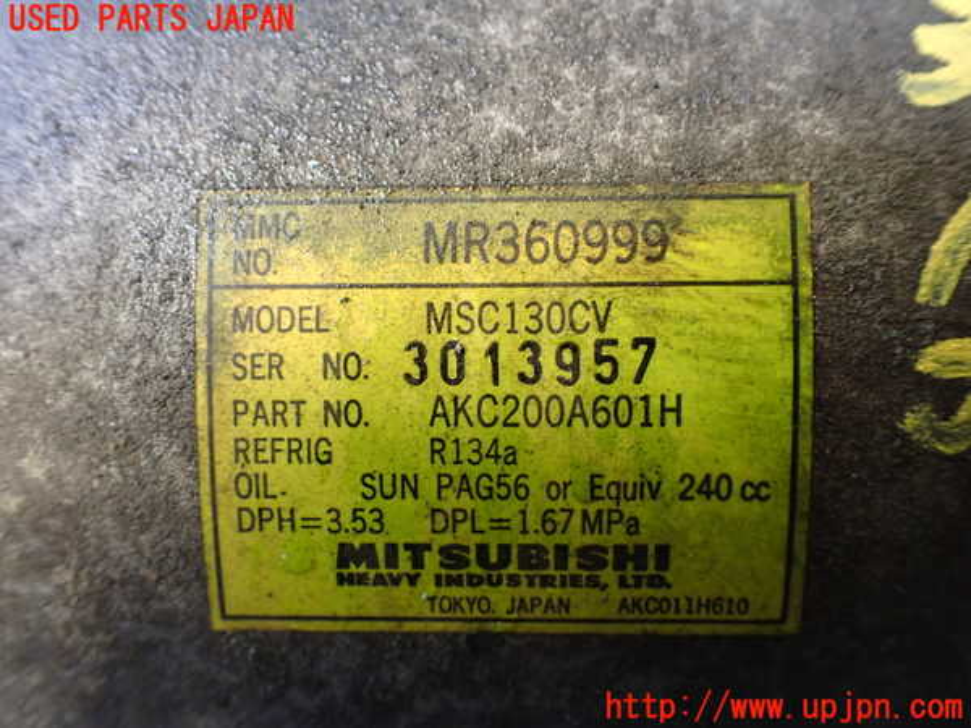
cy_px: 364
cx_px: 486
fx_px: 842
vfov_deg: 46.8
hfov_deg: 60.0
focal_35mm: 30
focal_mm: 5.4
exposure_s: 1/60
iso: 800
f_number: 2.3
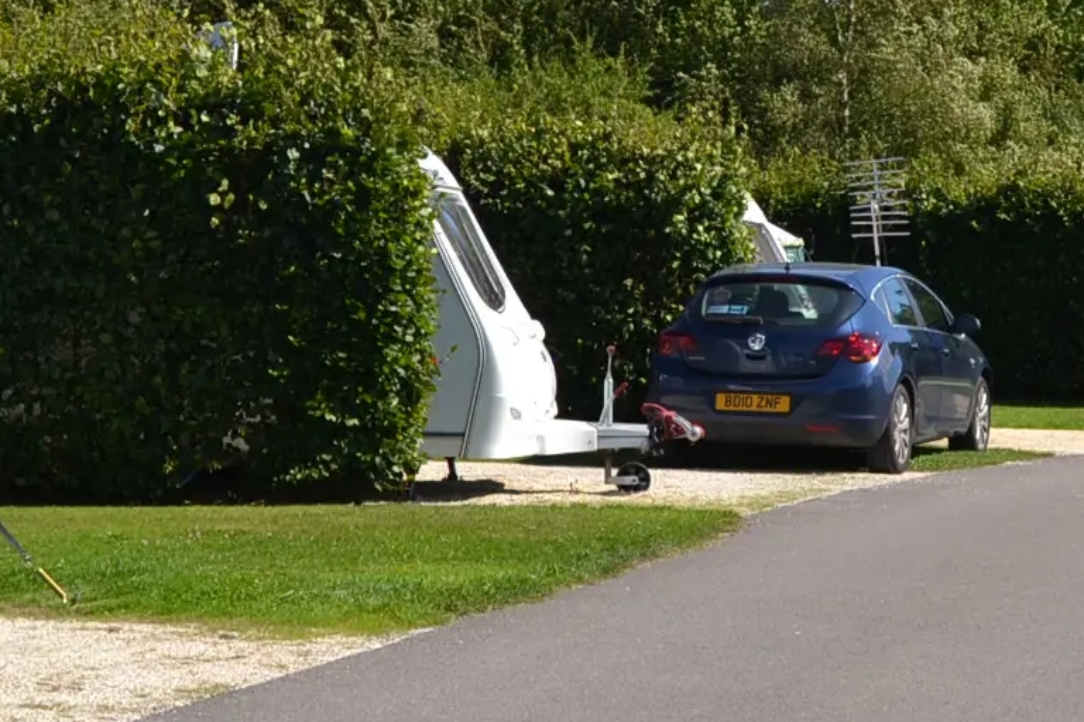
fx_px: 3794
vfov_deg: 10.8
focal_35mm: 126
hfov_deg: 16.2
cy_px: -20
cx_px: 668
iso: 100
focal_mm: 28
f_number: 9
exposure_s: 1/320
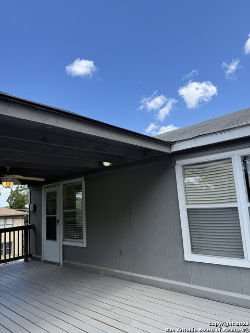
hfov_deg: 56.8
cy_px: 166
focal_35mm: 24
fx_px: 231
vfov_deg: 71.6
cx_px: 125
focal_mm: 6.76
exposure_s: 1/2611
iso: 100
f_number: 1.78
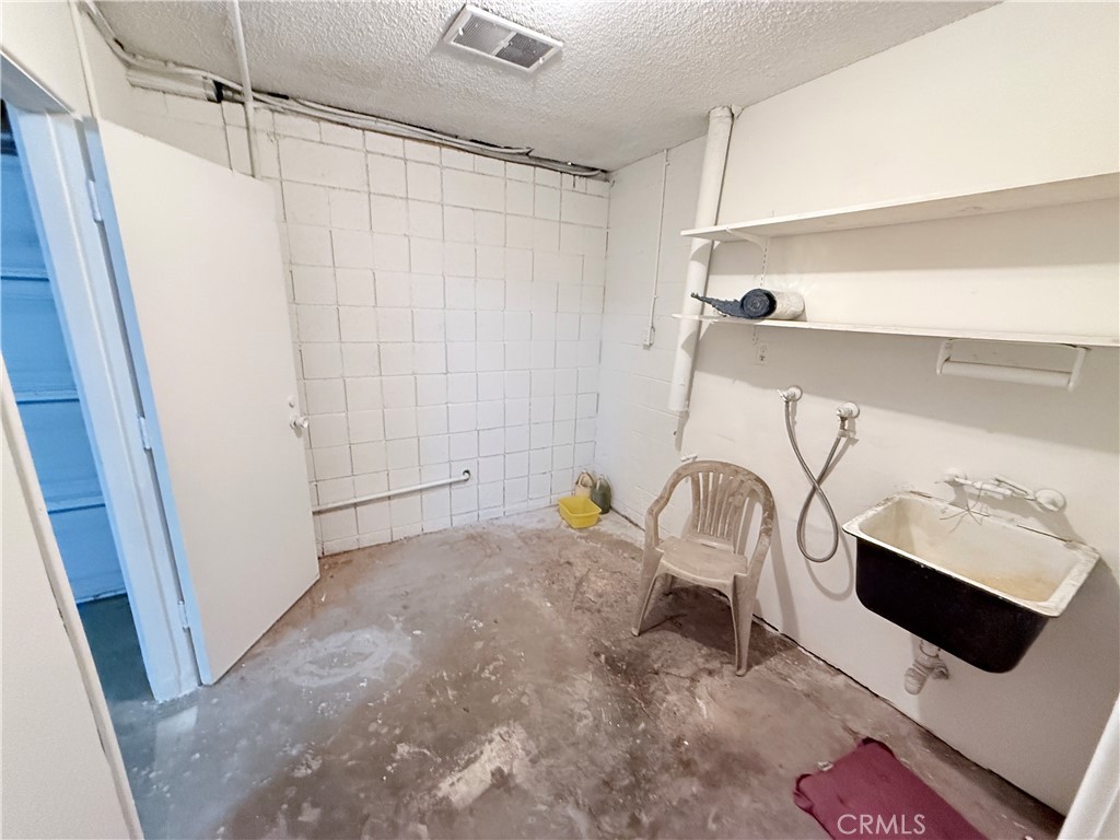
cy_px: 420
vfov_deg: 85.7
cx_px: 560
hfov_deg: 102.1
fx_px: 453
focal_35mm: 14
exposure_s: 1/60
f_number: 2.2
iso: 640
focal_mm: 2.22
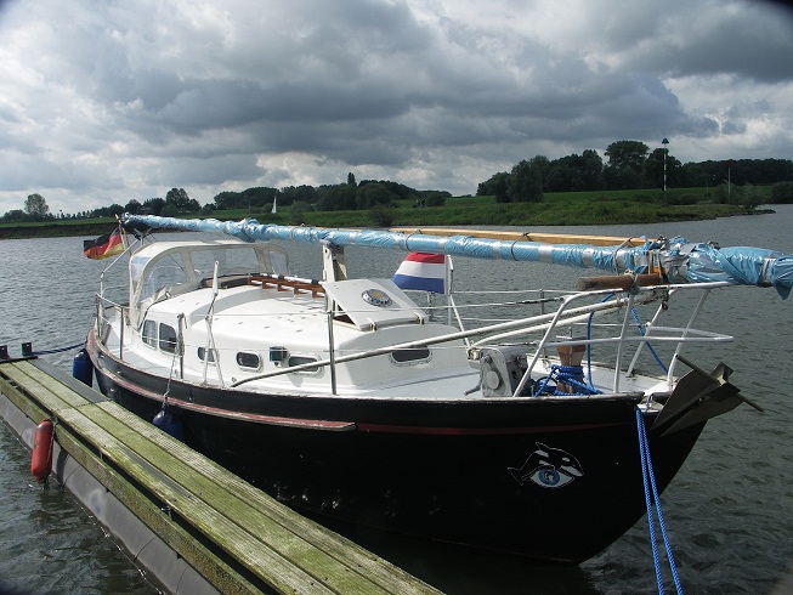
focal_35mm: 30
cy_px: 298
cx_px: 396
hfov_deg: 60.0
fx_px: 687
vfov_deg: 46.8
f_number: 6.3
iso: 50
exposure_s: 1/320
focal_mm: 7.9
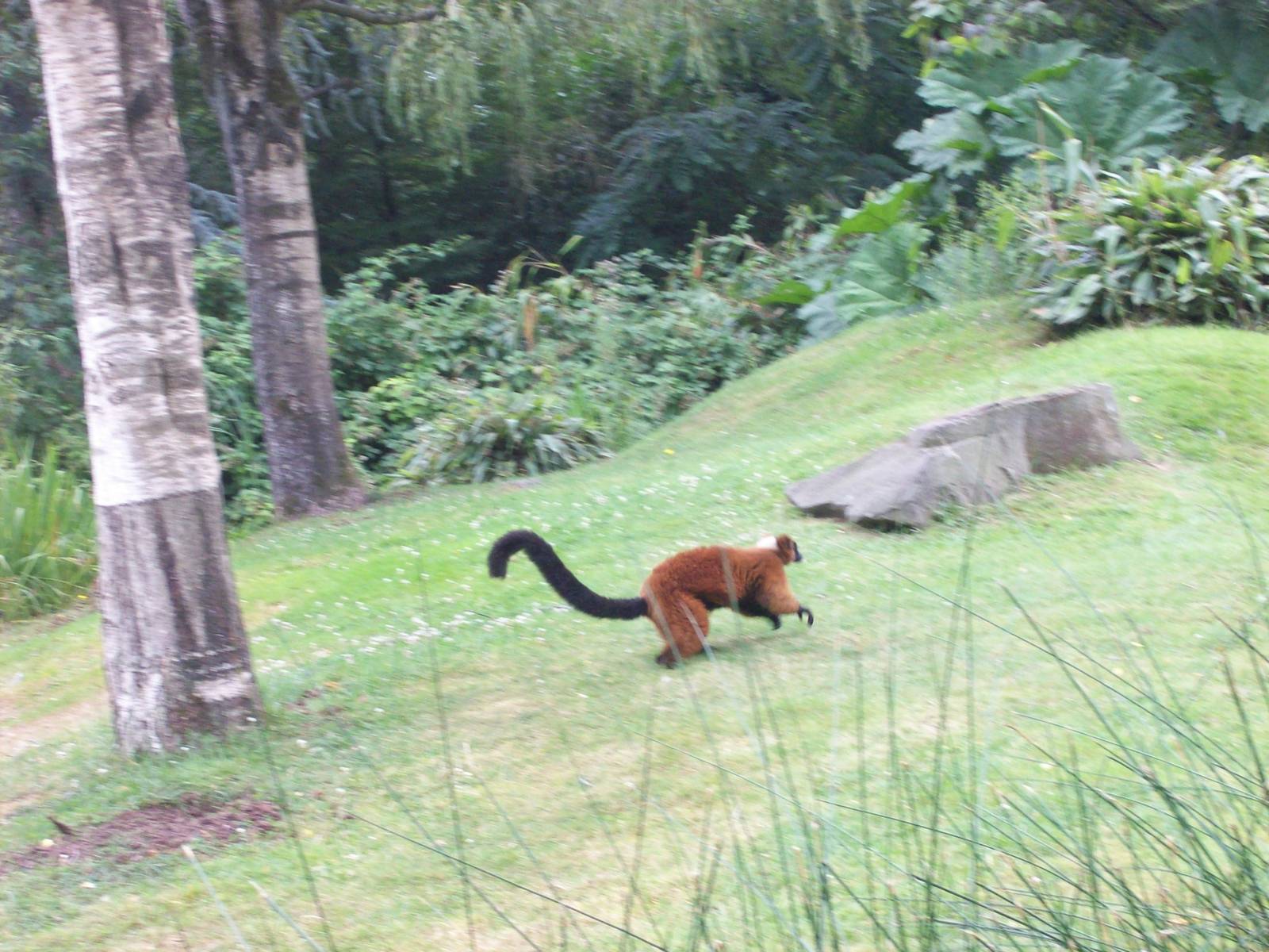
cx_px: 634
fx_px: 3189
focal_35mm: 87
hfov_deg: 22.5
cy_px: 476
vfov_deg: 17.0
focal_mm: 14.3
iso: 160
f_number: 4.3
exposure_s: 1/88.3
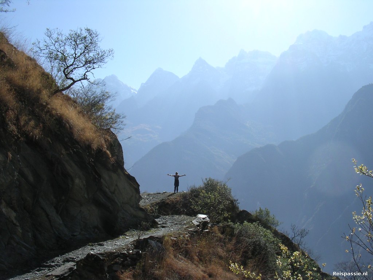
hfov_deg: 49.0
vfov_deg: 37.7
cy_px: 140
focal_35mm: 38
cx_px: 186
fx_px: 409
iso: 100
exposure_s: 1/338
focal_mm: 5.8
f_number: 5.6
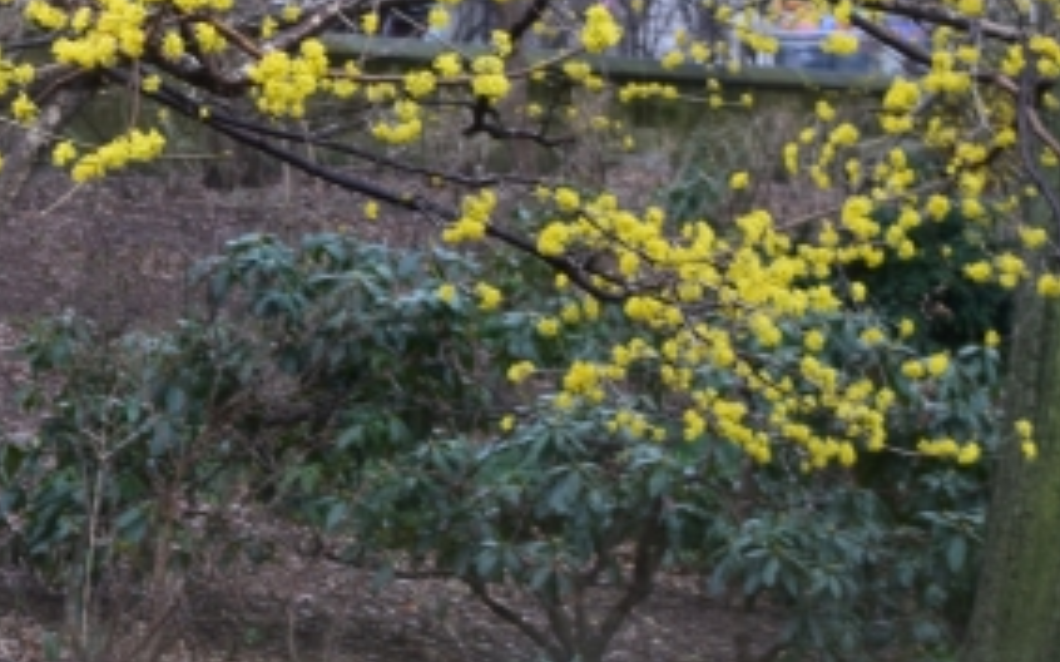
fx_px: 5458
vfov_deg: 6.9
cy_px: 169
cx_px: -301
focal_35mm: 189
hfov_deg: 10.8
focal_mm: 34
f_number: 8
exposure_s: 1/60
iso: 500
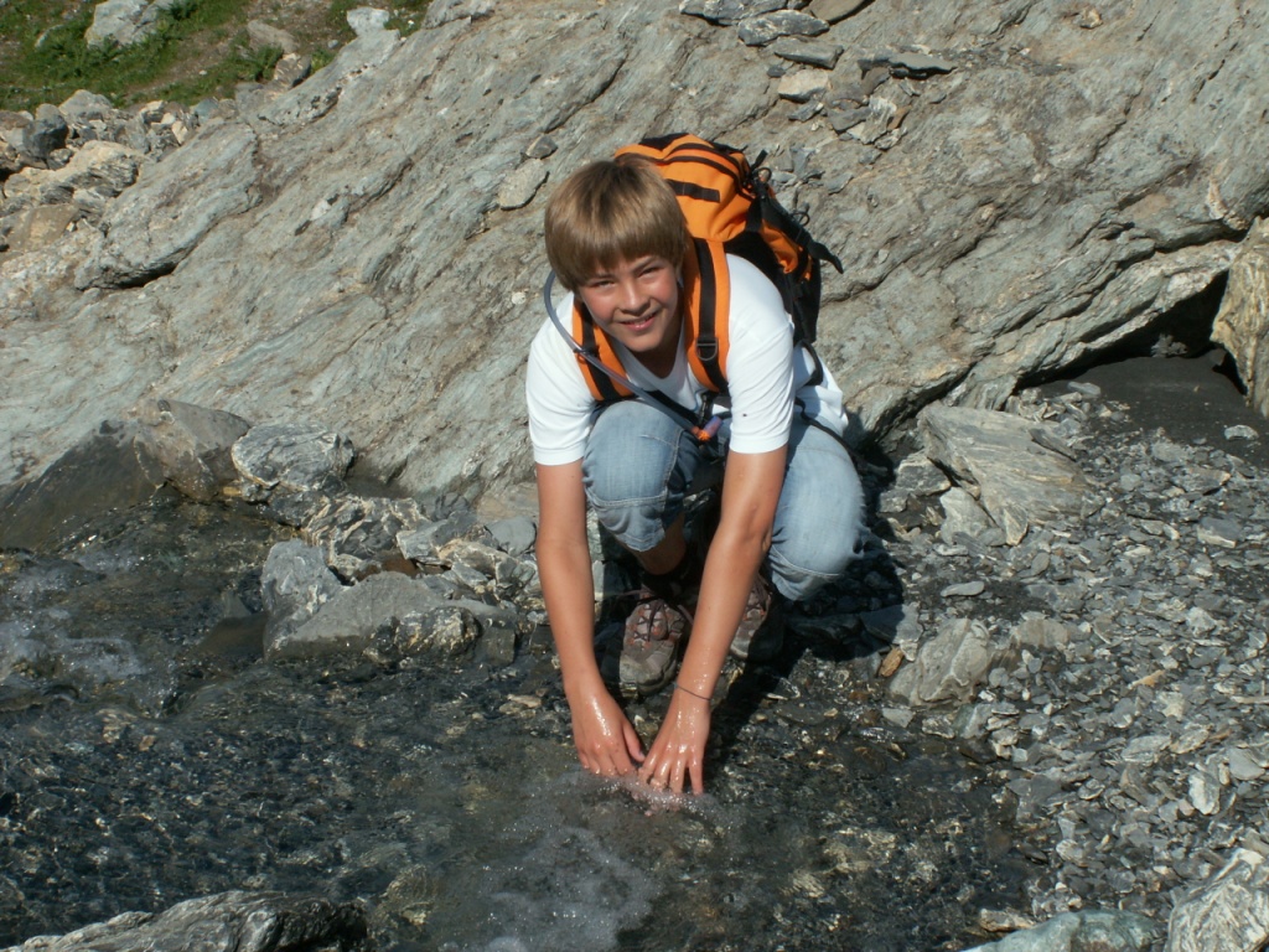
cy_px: 476
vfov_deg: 19.6
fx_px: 2749
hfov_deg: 26.0
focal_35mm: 75
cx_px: 634
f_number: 8
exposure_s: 1/250
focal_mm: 12.44
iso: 50
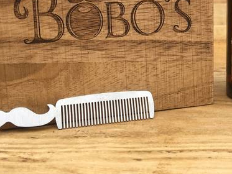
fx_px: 469
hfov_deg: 26.6
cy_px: 33
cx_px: 218
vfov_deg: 20.8
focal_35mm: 70
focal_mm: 4.15
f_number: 2.2
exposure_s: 1/420
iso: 25
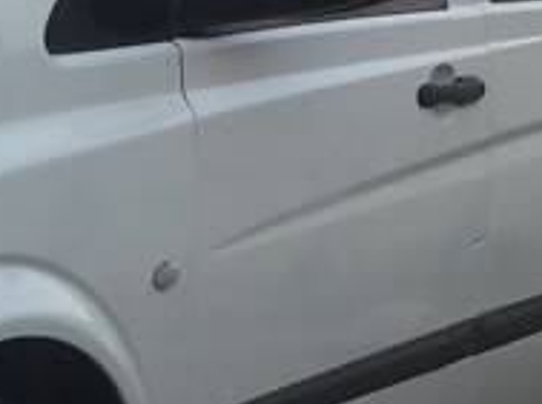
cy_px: 215
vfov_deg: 12.0
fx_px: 1922
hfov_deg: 15.5
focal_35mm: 123
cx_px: -112
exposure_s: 1/130
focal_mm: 4.2
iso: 32
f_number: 2.2
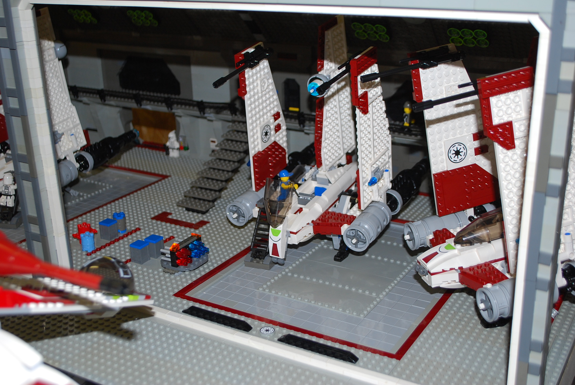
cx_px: 288
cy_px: 192
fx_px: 720
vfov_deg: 29.9
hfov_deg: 43.6
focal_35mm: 45
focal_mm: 30
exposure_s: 1/60
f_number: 4.8
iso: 200
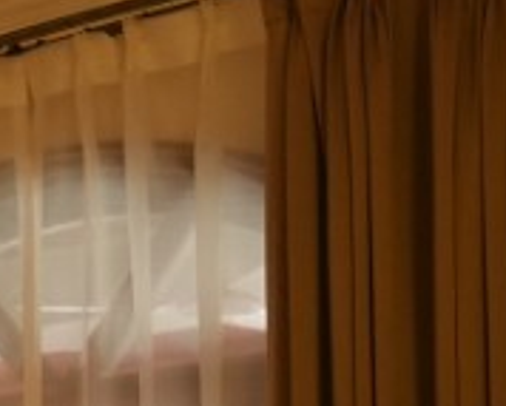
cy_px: 733
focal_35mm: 145
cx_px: -731
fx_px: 2175
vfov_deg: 10.1
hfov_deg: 11.1
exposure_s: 1/100
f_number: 4
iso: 1250
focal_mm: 17
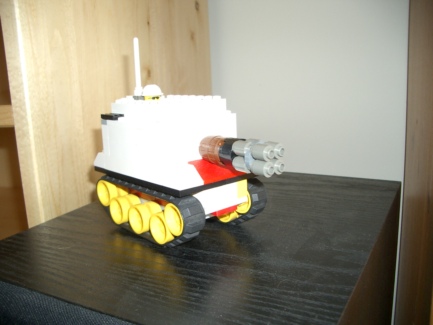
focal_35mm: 35
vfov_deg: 40.7
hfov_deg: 52.6
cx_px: 216
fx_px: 438
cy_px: 162
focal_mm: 5.8
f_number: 2.6
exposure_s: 1/40
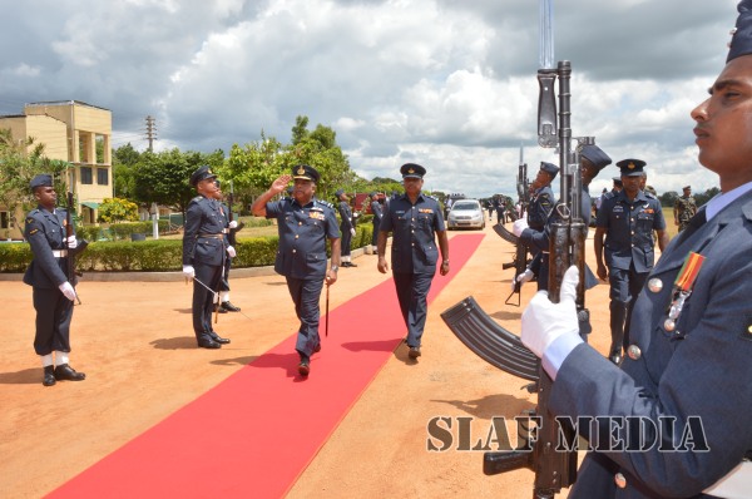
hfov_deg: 67.5
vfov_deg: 47.8
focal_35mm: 27
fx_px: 563
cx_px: 376
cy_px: 250
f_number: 10
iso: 200
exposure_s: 1/200
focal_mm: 18
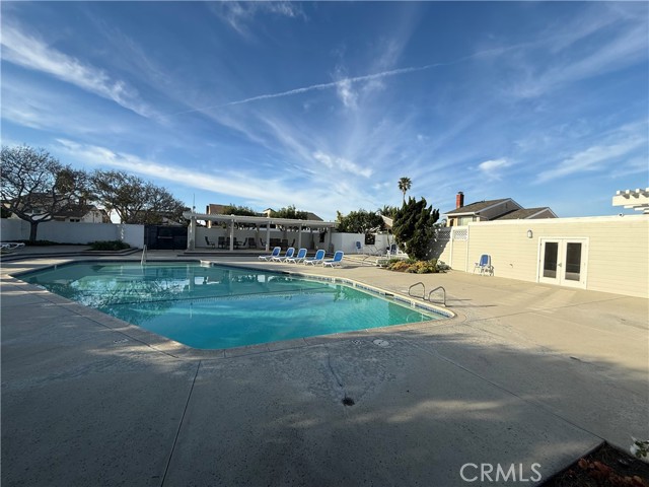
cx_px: 324
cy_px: 244
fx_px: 262
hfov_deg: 102.1
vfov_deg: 85.7
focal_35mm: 14
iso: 50
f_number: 2.2
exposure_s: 1/2165
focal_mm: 2.22
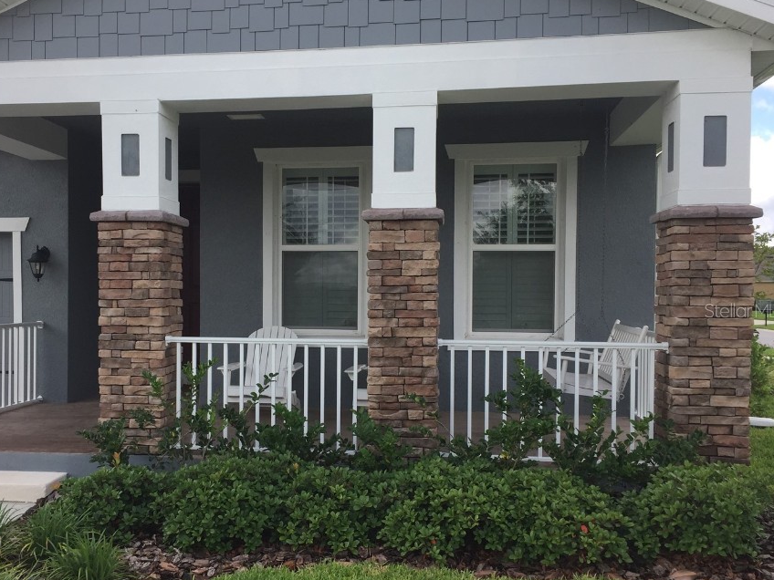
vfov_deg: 40.7
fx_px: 783
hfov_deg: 52.4
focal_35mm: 35
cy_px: 310
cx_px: 323
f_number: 2.2
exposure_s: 1/807
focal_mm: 4.15
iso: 32
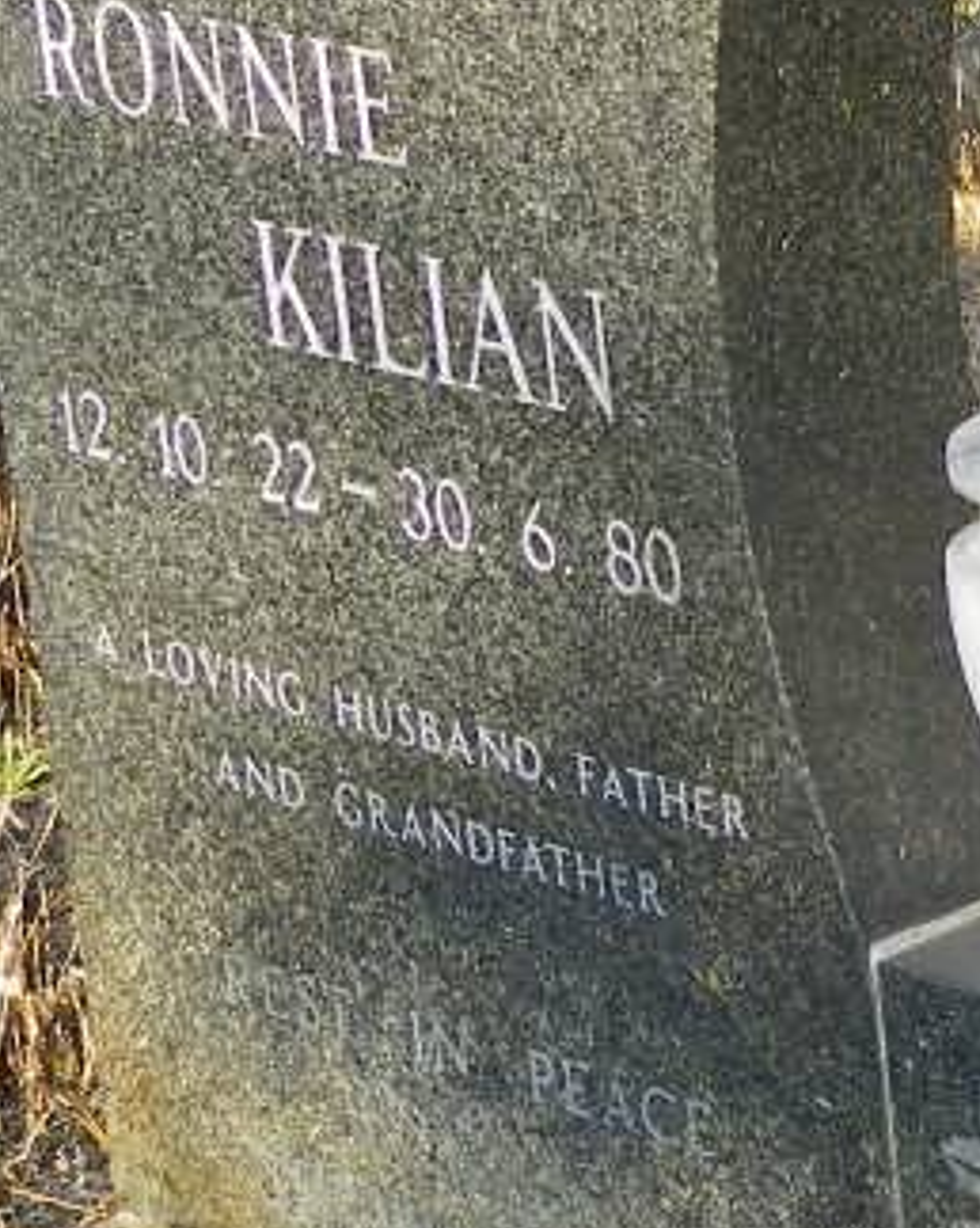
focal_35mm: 174
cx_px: 2085
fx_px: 6314
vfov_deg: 11.1
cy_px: 350
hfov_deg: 8.3
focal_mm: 8.5
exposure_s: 1/160
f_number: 3.5
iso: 64
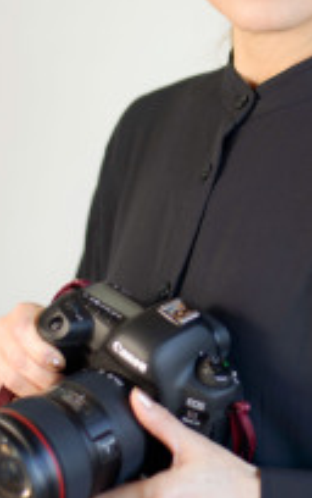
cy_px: 54
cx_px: 261
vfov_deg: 14.9
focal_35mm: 139
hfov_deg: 9.4
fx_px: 1886
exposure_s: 1/125
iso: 200
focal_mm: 58
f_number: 2.8
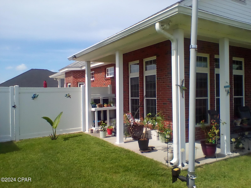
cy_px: 94
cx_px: 126
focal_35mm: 31
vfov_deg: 45.4
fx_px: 225
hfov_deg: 58.4
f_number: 2.4
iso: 105
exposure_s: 1/1603
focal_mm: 2.38
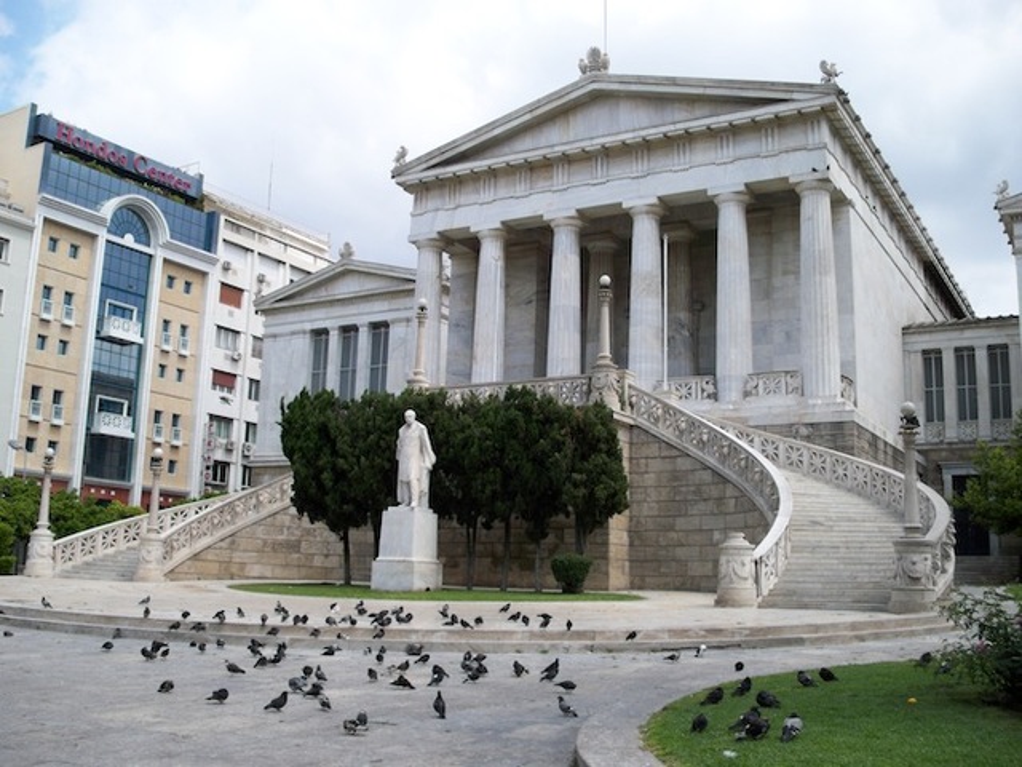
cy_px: 384
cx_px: 511
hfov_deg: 50.1
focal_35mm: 37
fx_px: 1092
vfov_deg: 38.7
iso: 64
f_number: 3.4
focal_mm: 7.9
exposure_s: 1/640
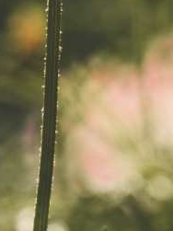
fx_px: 6142
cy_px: -319
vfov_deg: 2.1
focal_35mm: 921
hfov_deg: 1.6
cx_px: 48
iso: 64
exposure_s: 1/200
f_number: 6.3
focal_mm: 200
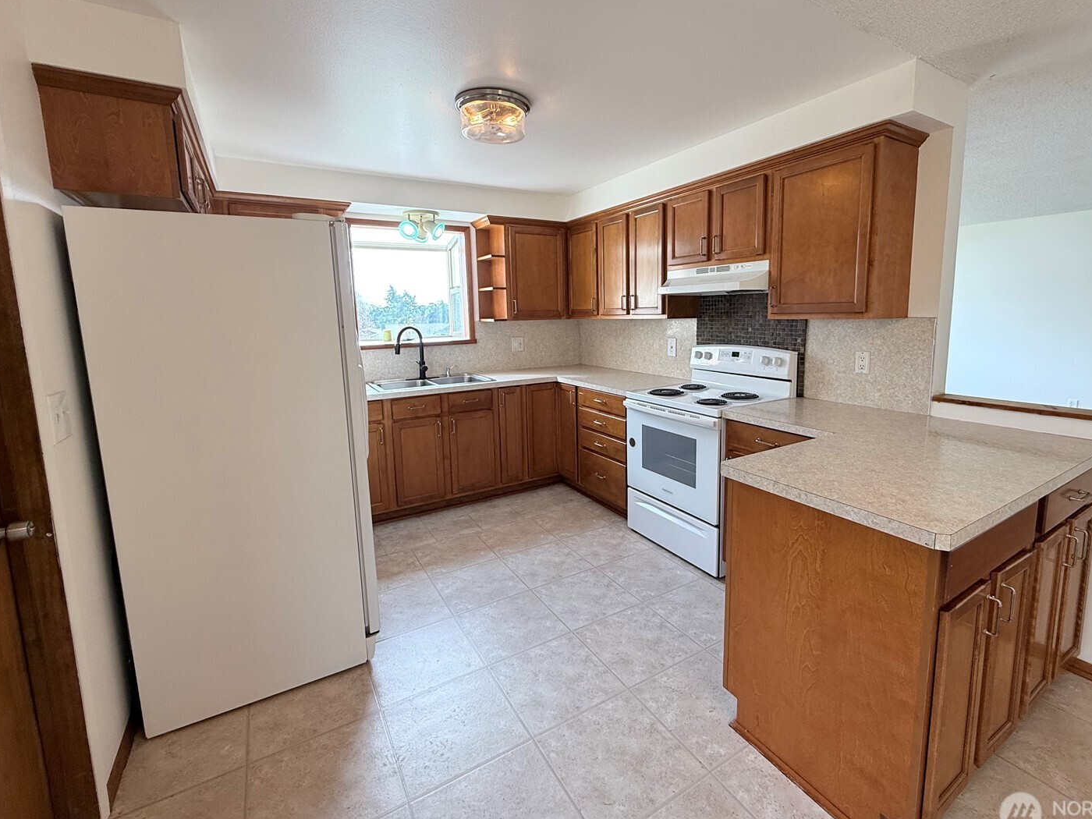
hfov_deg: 94.4
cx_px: 578
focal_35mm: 16
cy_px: 377
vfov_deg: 78.0
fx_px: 505
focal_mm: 2.22
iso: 125
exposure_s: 1/120
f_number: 2.2
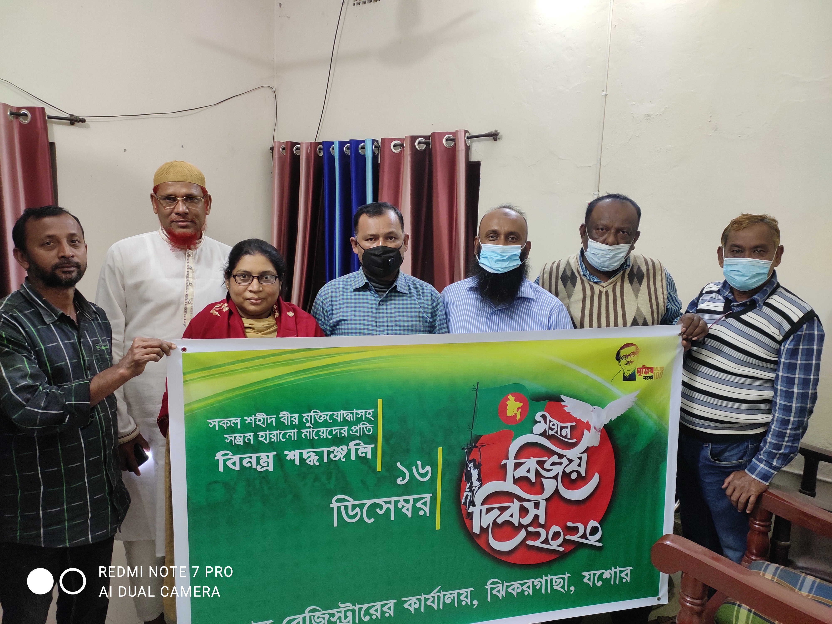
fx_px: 601
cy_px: 312
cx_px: 416
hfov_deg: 69.4
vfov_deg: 54.9
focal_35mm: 25
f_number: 1.79
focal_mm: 4.74
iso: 765
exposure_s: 1/20
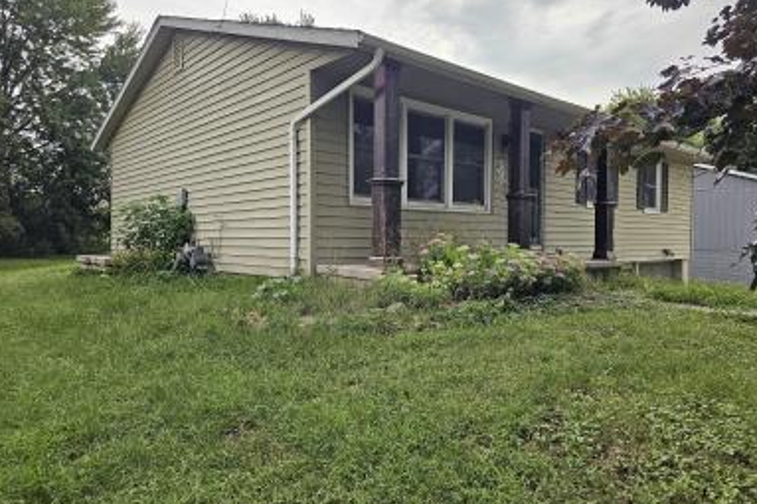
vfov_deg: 51.2
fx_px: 525
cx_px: 381
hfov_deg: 71.5
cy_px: 257
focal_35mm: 25
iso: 160
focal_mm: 6.3
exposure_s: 1/120
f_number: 1.7
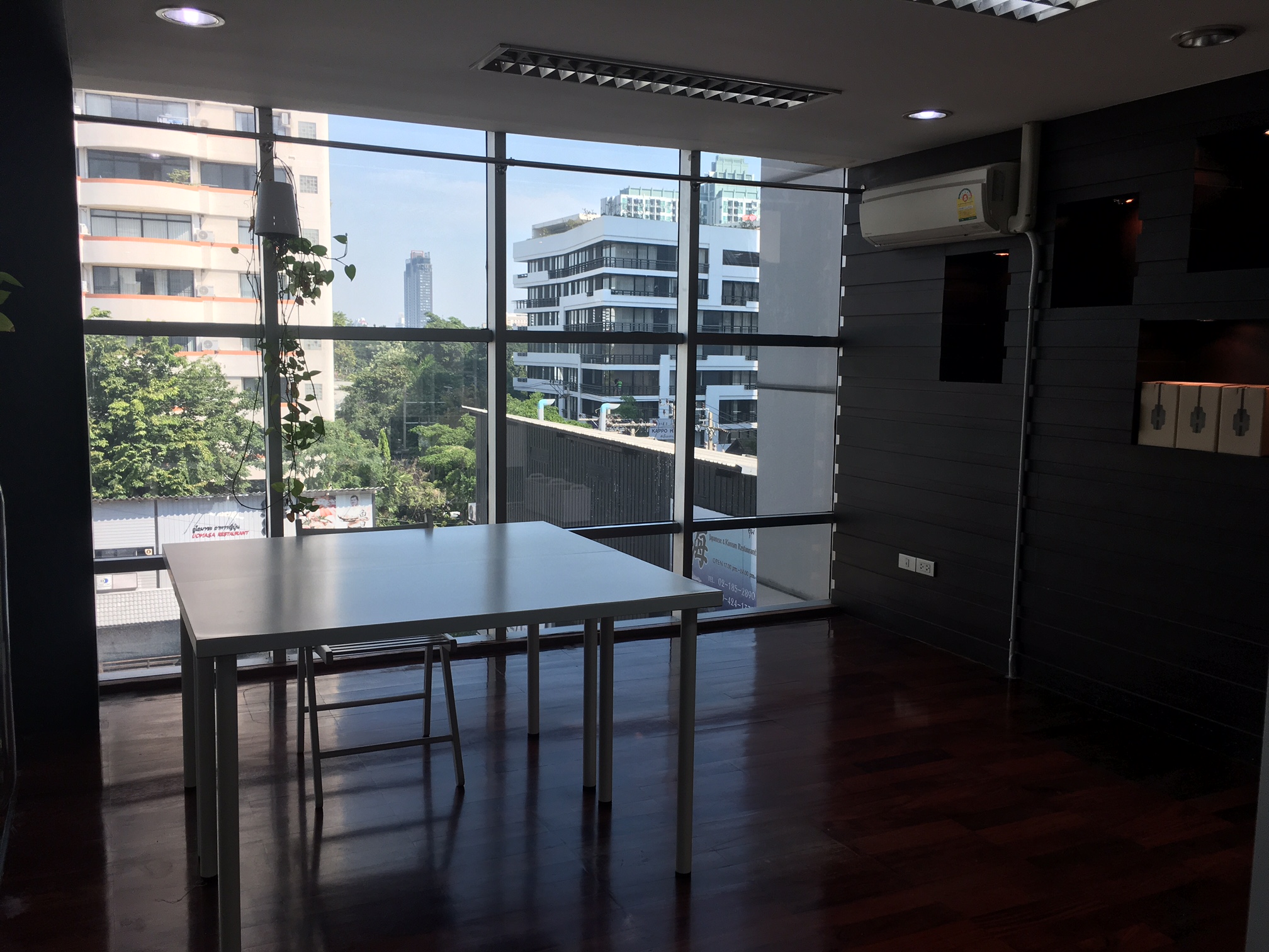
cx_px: 634
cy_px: 476
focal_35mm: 29
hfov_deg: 61.7
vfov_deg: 48.2
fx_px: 1063
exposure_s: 1/100
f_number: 2.2
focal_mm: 4.15
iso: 32
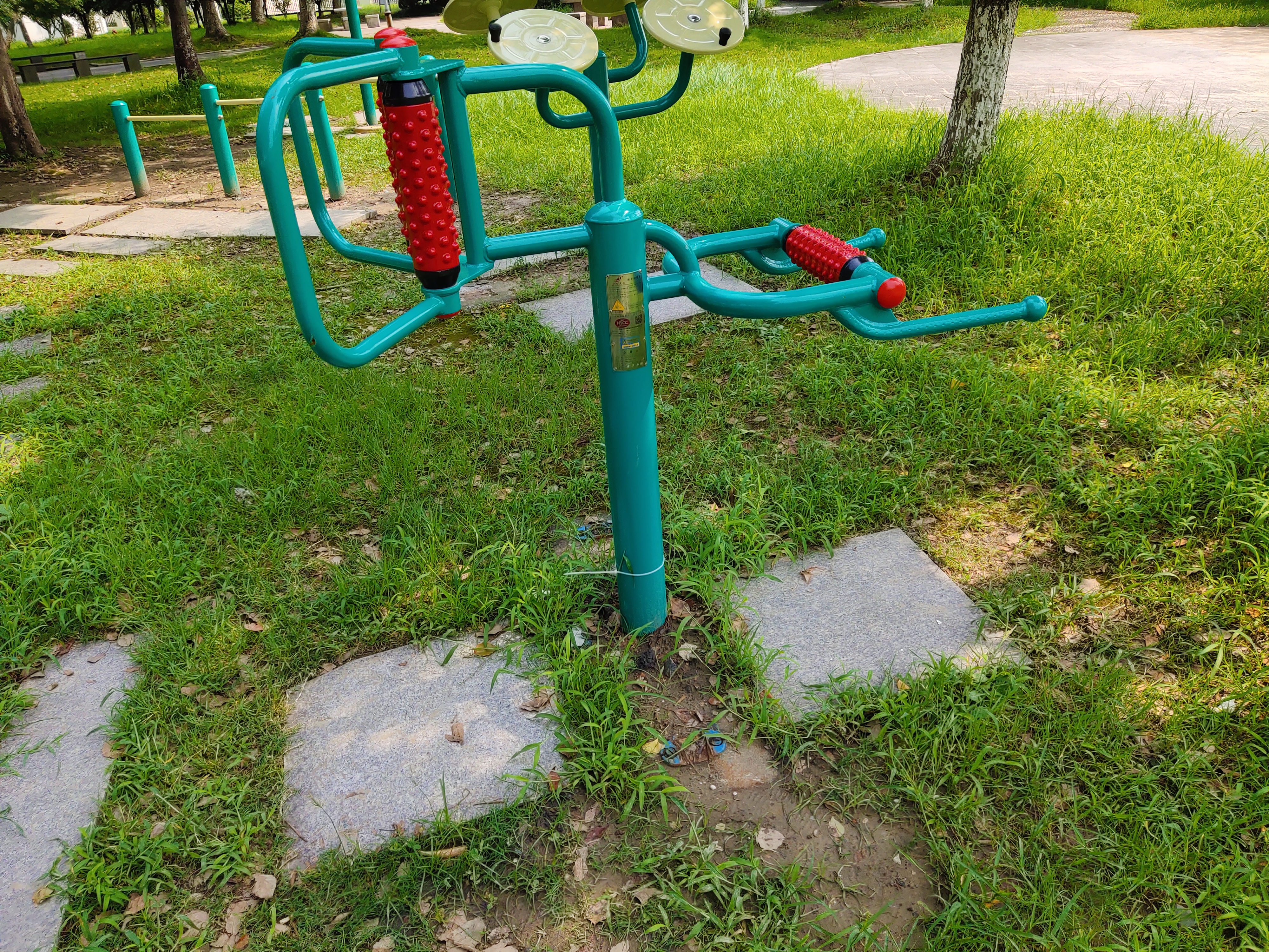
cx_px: 634
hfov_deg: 69.4
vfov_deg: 54.9
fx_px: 916
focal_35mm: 25
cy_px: 476
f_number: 1.8
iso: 50
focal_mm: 4.71
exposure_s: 1/2526
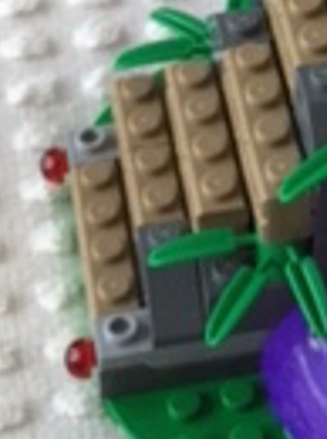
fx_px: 1807
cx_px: 445
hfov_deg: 10.1
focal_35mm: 143
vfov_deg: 13.4
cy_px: -95
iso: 100
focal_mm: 4.15
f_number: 2.2
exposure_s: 1/10
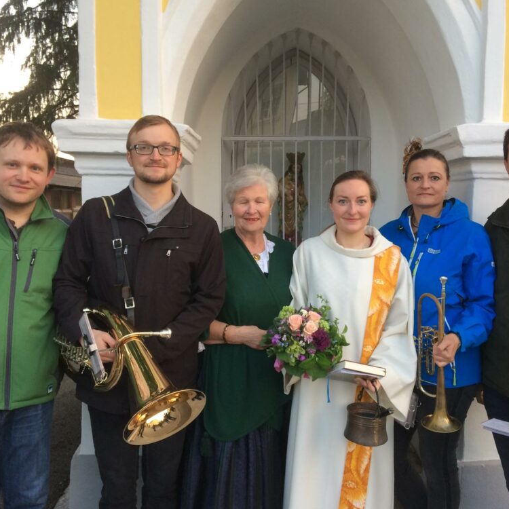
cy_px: 260
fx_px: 582
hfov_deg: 47.2
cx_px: 280
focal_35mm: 35
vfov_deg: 47.2
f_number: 2.2
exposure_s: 1/33
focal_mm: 4.15
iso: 40
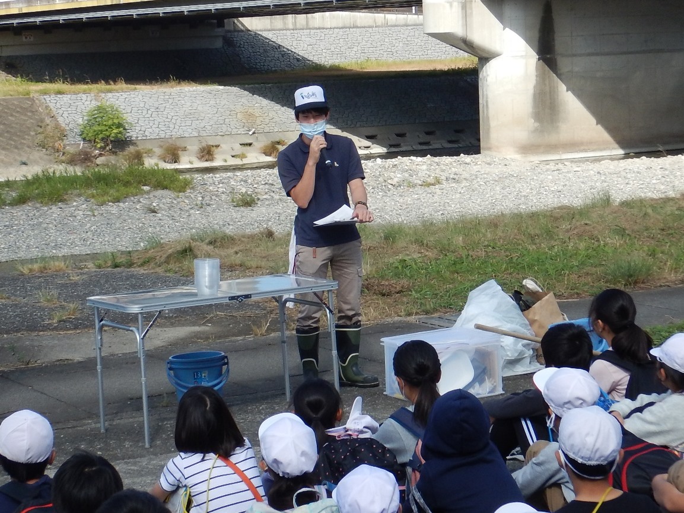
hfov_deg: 42.9
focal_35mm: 44
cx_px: 342
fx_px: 870
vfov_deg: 32.9
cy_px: 256
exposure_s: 1/640
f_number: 4.3
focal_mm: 7.8
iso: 125
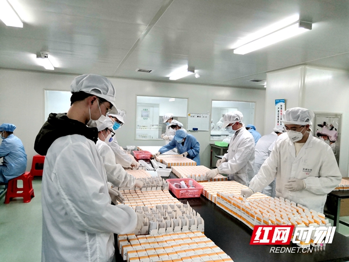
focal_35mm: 27
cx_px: 174
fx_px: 272
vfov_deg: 51.4
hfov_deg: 65.3
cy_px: 131
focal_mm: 3.95
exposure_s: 1/33.3
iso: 250
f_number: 1.8
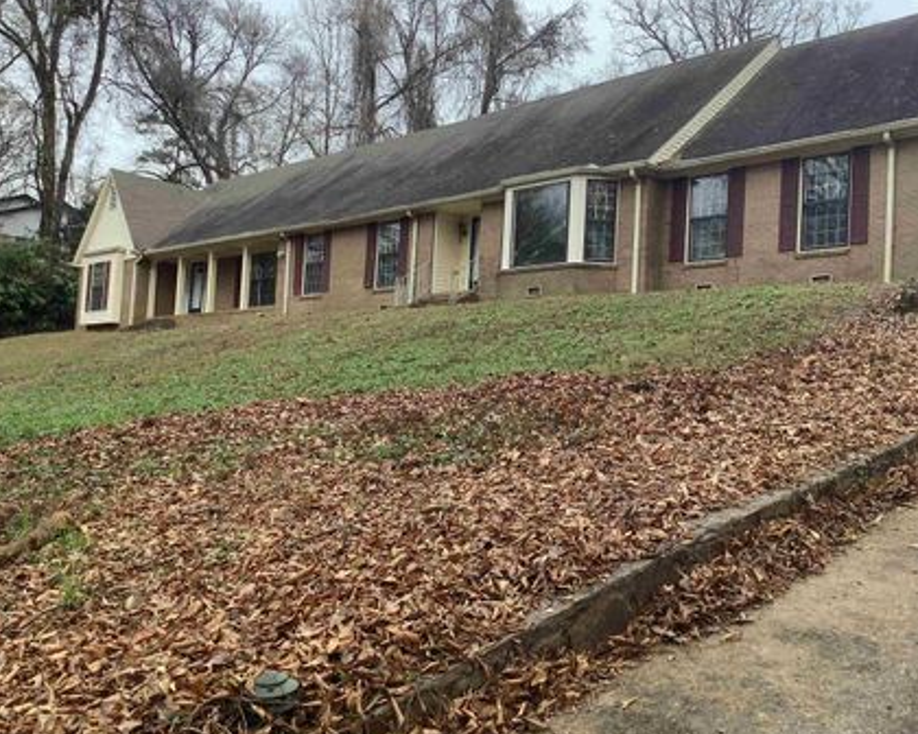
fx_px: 978
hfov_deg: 50.0
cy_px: 355
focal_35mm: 36
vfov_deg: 41.1
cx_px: 540
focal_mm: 3.3
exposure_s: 1/145
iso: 25
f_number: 2.4
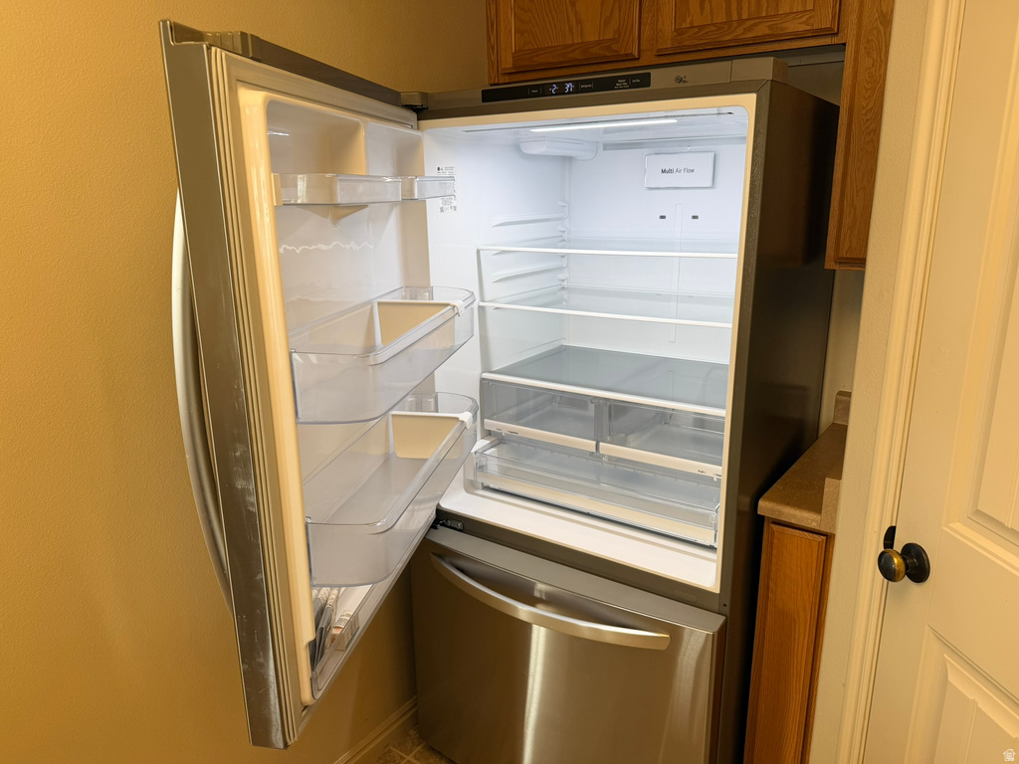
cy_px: 382
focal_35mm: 24
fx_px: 706
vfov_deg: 56.8
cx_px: 510
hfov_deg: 71.6
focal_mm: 6.76
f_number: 1.78
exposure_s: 1/66
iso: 64
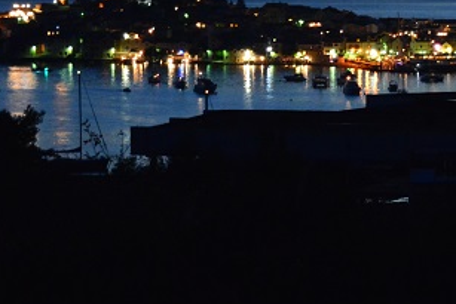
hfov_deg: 12.3
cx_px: 342
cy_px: 36
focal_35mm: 167
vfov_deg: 8.2
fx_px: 2116
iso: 3200
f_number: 4.8
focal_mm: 38
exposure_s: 1/6
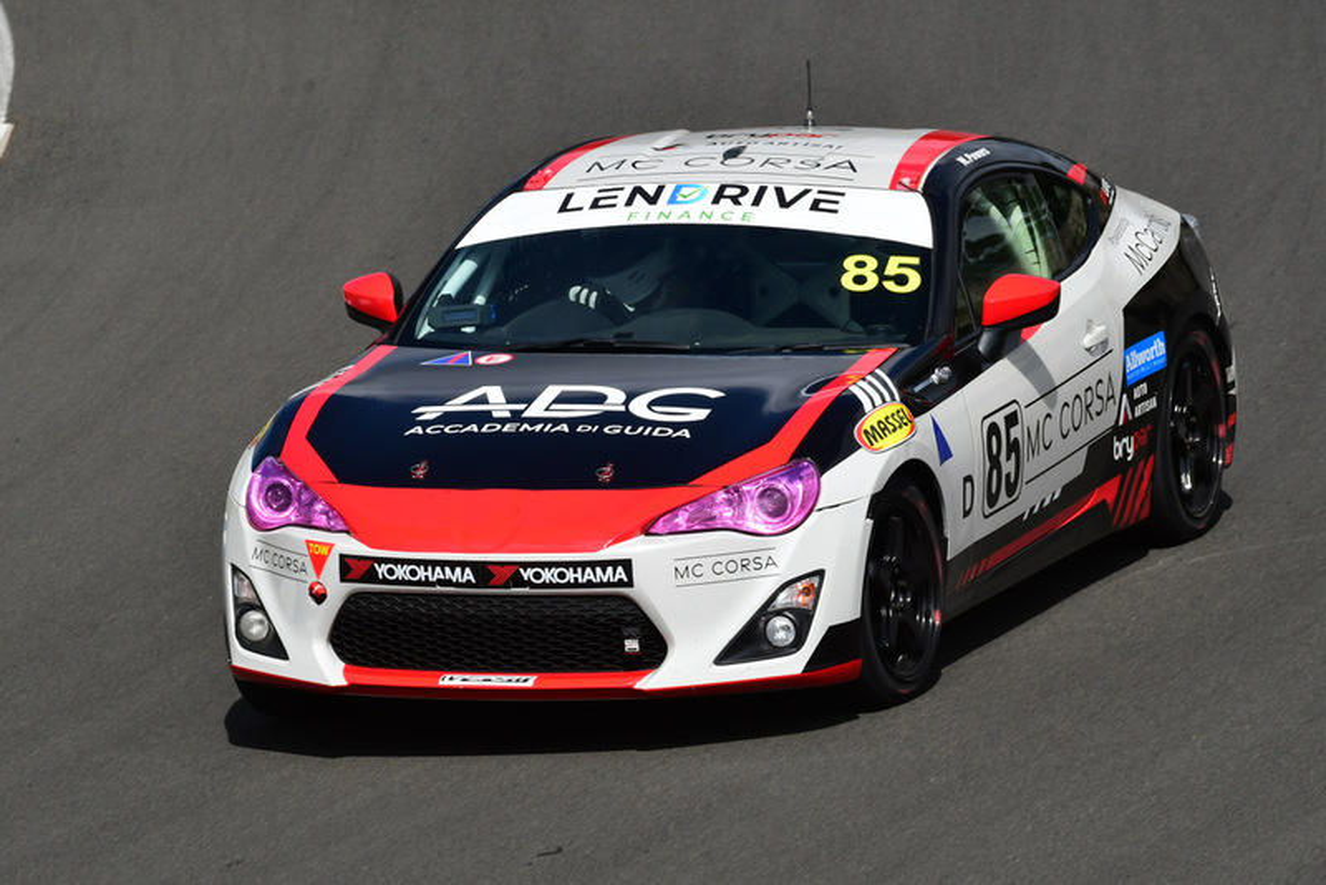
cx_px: 663
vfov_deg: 2.7
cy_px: 442
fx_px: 18791
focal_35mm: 510
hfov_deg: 4.0
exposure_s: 1/640
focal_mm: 340
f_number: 13
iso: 320
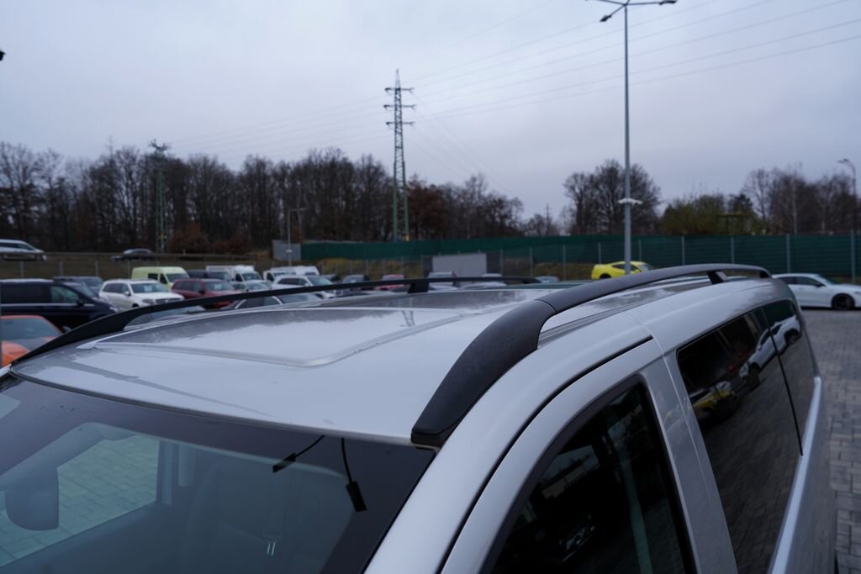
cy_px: 287
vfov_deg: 53.1
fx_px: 574
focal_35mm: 24
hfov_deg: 73.7
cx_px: 430
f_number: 5.6
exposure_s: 1/125
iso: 100
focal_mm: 24
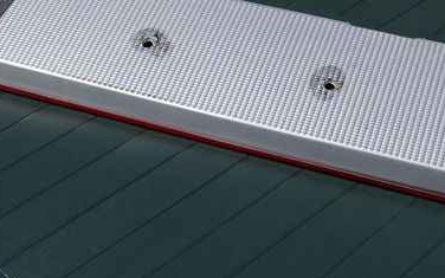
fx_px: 1031
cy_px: 63
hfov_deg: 24.3
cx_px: 249
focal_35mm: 85
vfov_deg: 15.3
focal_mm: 33
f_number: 8
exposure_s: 1/1000
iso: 400
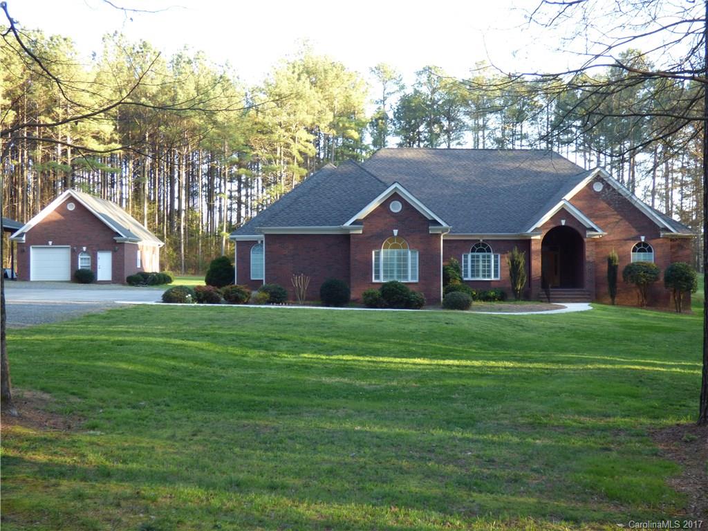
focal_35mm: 44
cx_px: 354
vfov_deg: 32.9
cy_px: 266
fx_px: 900
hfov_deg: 42.9
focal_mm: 7.79
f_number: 3.7
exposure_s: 1/60
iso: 200
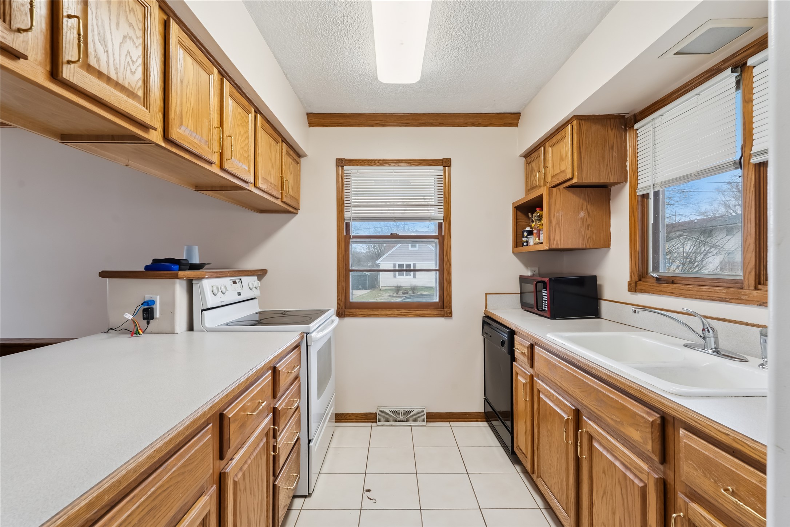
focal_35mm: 16
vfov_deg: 73.7
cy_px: 264
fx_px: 351
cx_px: 395
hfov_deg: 96.7
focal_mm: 16
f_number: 9
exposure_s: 1/15
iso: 400
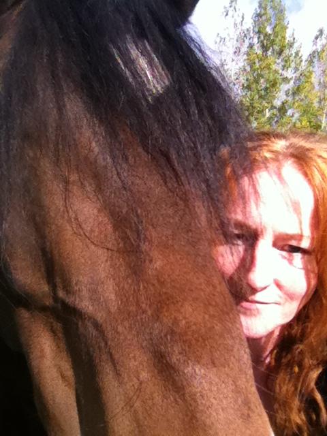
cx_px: 164
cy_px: 218
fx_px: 441
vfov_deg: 52.6
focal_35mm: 35
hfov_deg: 40.7
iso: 125
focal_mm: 3.85
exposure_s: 1/2628
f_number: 2.4
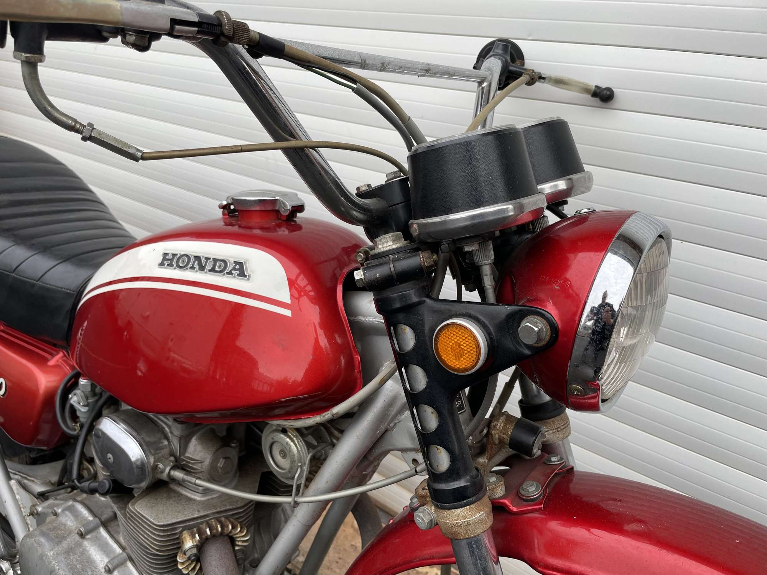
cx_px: 384
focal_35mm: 26
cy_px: 288
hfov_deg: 67.3
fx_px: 576
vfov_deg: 53.1
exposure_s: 1/185
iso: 32
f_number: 1.6
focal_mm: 4.2
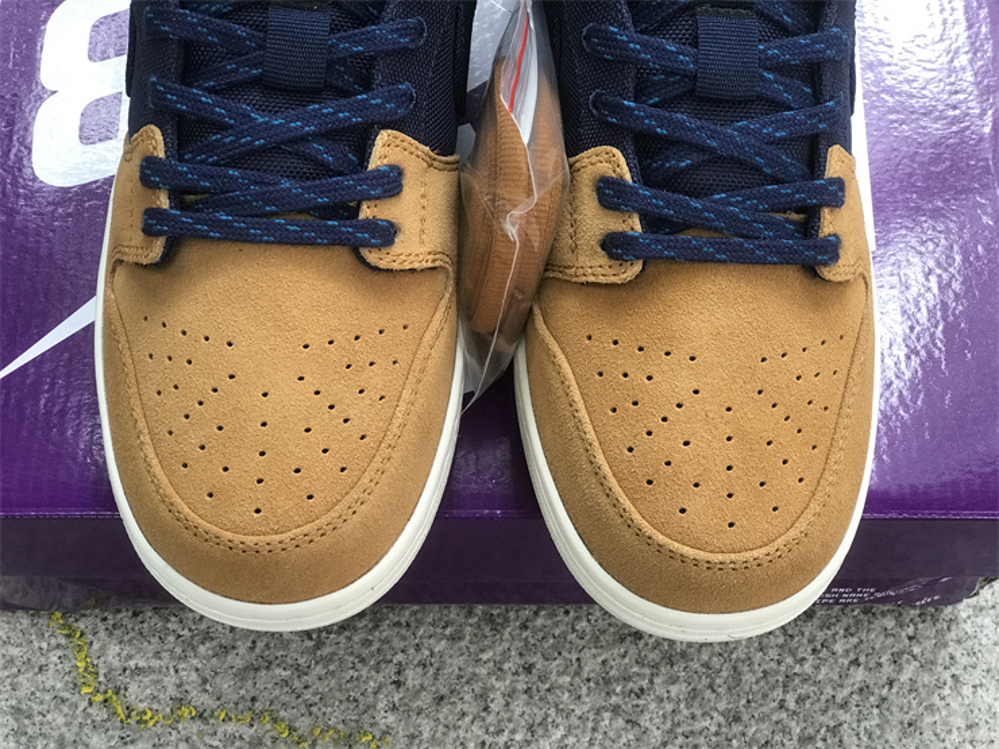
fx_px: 1645
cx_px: 500
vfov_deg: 25.7
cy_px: 374
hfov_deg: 33.8
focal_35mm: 57
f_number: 2.8
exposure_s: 1/50
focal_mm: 6.6
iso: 40
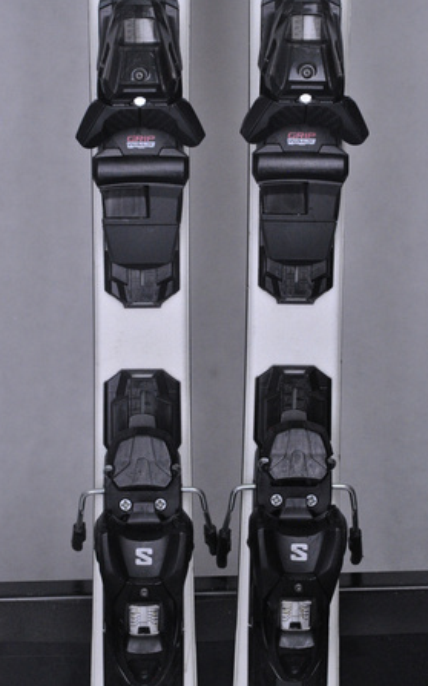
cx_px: 214
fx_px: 2298
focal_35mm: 123
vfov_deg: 17.0
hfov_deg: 10.6
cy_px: 344
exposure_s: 1/125
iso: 3200
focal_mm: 80
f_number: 9.5
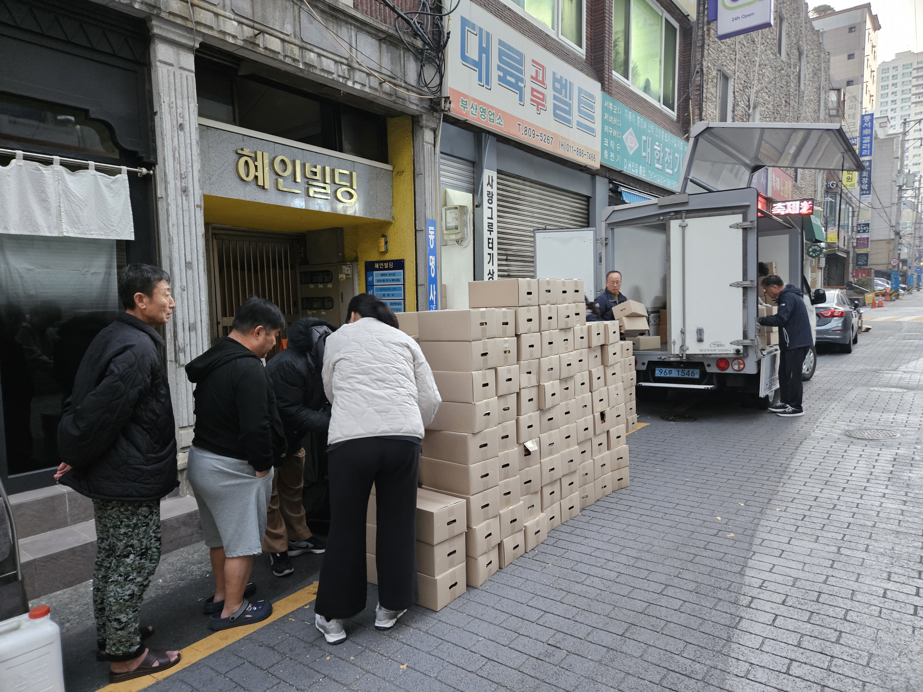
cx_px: 462
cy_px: 346
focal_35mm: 23
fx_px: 613
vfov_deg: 58.9
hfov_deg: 73.9
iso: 640
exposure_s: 1/60
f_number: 1.8
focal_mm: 5.4
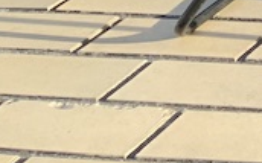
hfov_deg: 7.8
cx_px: 903
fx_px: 1533
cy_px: -518
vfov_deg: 5.3
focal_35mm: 215
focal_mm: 3
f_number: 1.8
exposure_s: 1/100
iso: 25
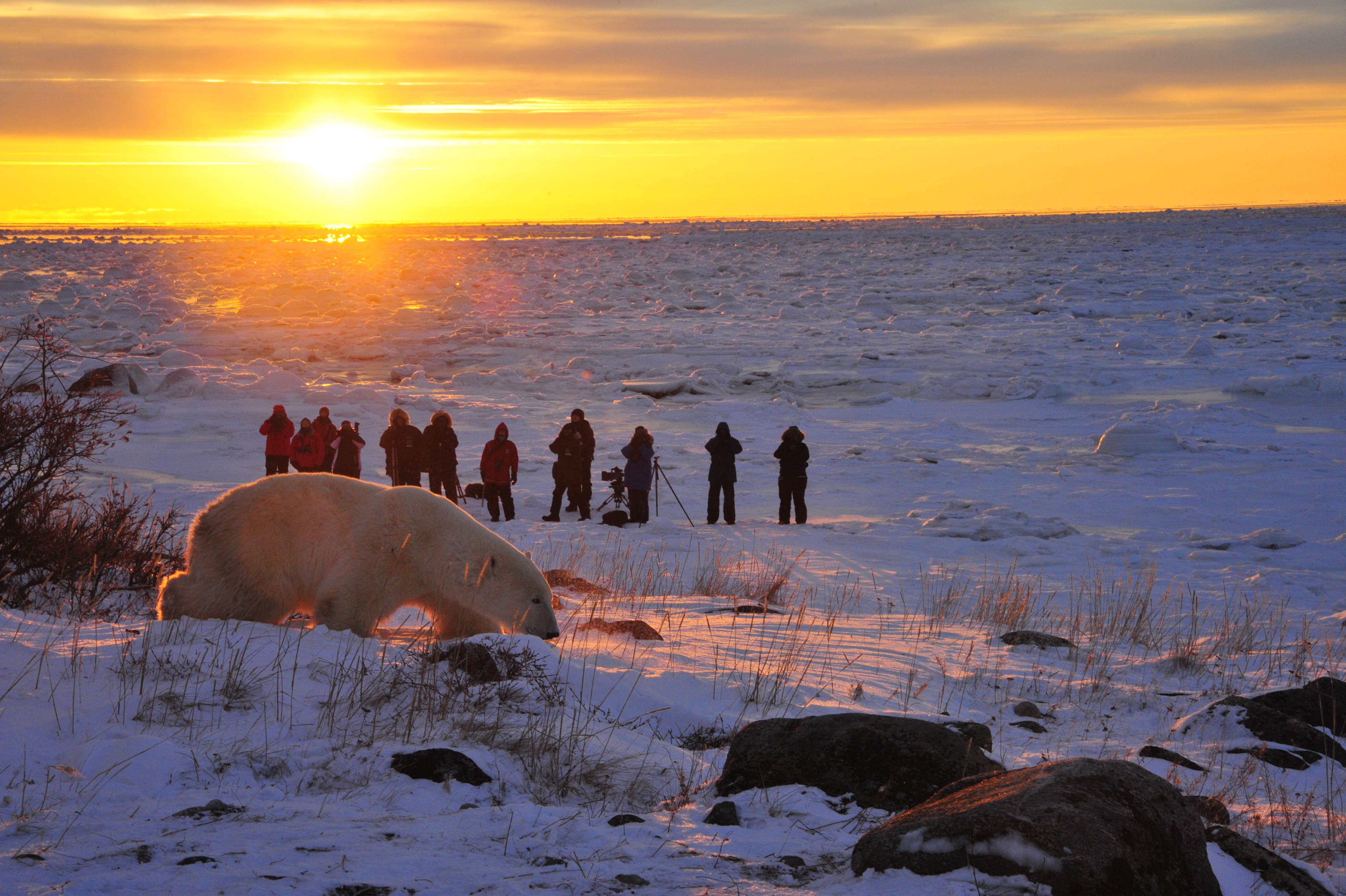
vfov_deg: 16.6
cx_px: 673
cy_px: 448
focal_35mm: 82
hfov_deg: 24.8
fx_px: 3064
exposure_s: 1/200
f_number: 18
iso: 1600
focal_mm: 82
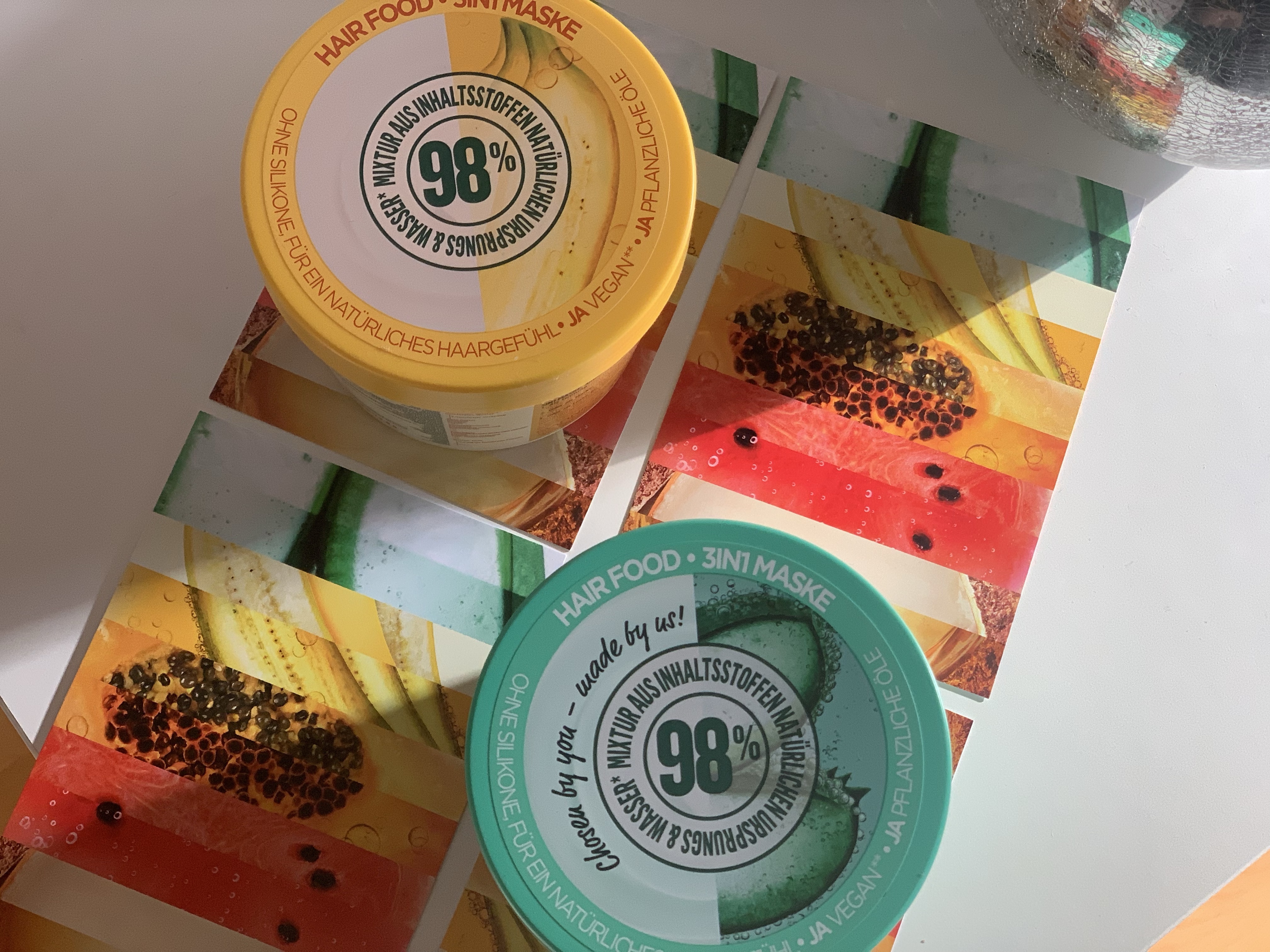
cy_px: 476
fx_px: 1908
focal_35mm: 52
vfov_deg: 28.0
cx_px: 635
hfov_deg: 36.8
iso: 125
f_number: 2.4
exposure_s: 1/99
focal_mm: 6
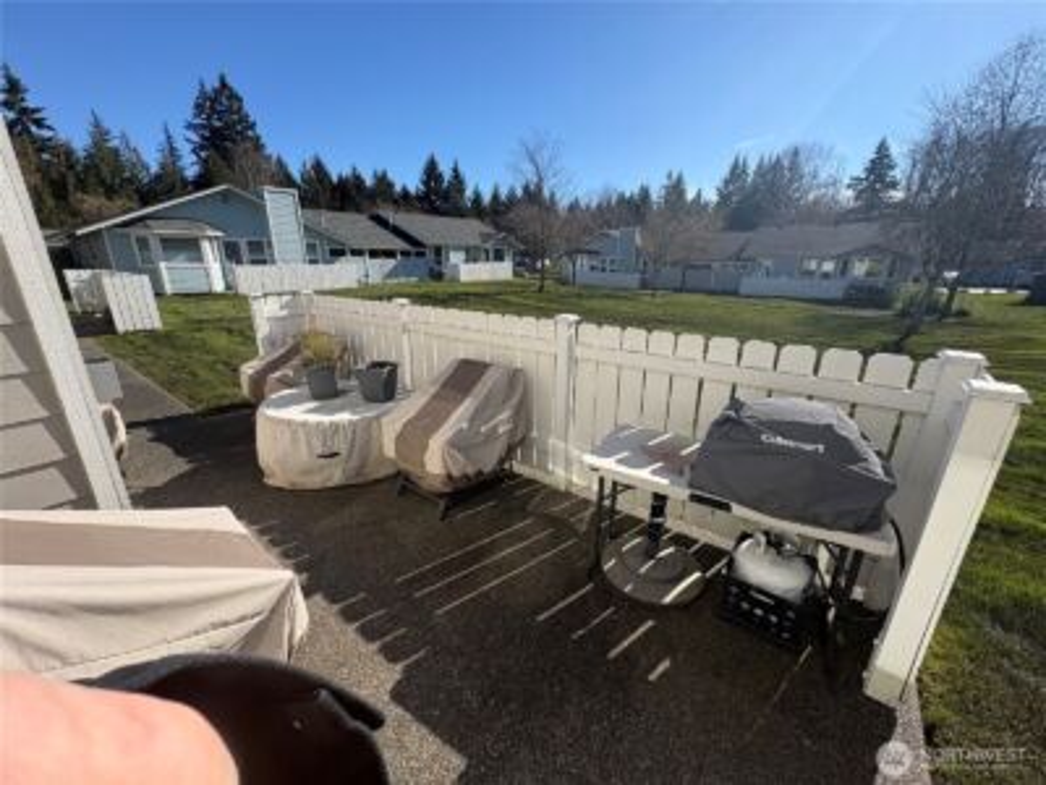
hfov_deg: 102.1
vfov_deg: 85.7
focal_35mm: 14
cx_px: 523
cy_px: 392
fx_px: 423
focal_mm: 2.22
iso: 40
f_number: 2.2
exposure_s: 1/1323
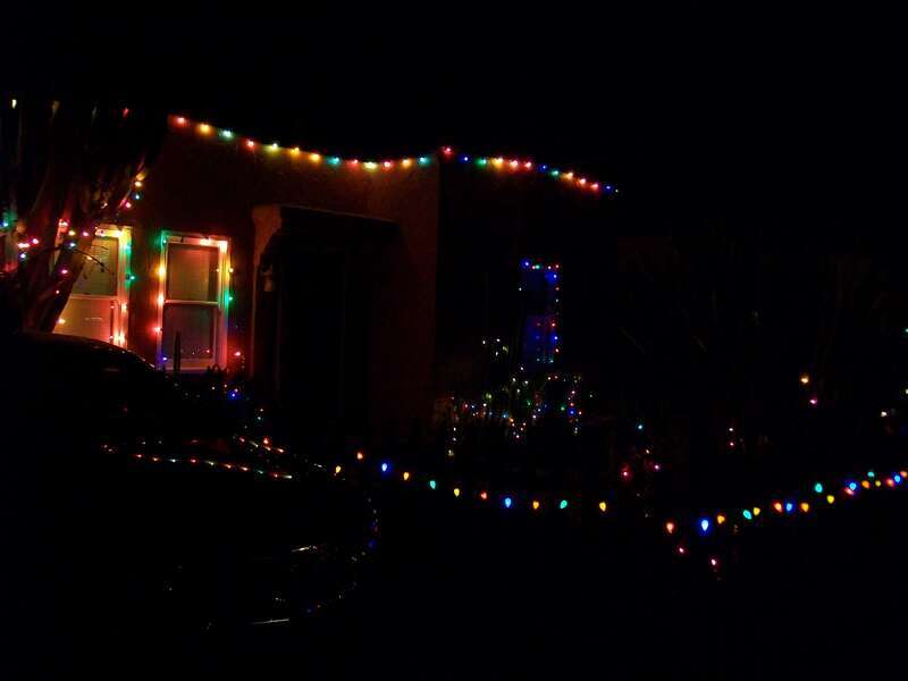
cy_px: 340
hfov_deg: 51.4
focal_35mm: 36
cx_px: 454
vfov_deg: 39.7
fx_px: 944
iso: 200
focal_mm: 6
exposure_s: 1/8
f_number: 2.7
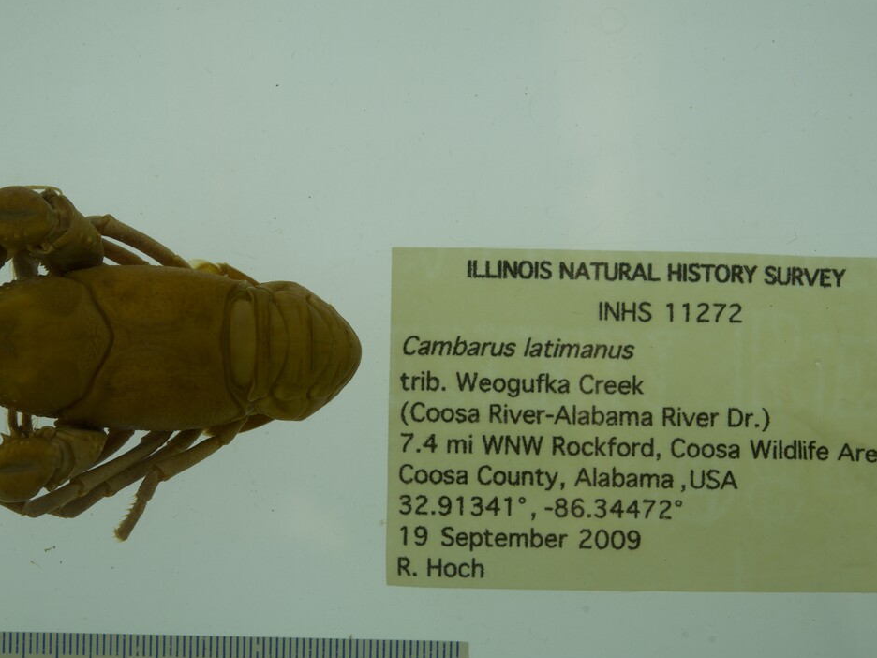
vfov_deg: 19.9
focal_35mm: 74
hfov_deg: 26.3
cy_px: 341
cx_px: 381
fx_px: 1875
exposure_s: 1/125
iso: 100
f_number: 10
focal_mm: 60
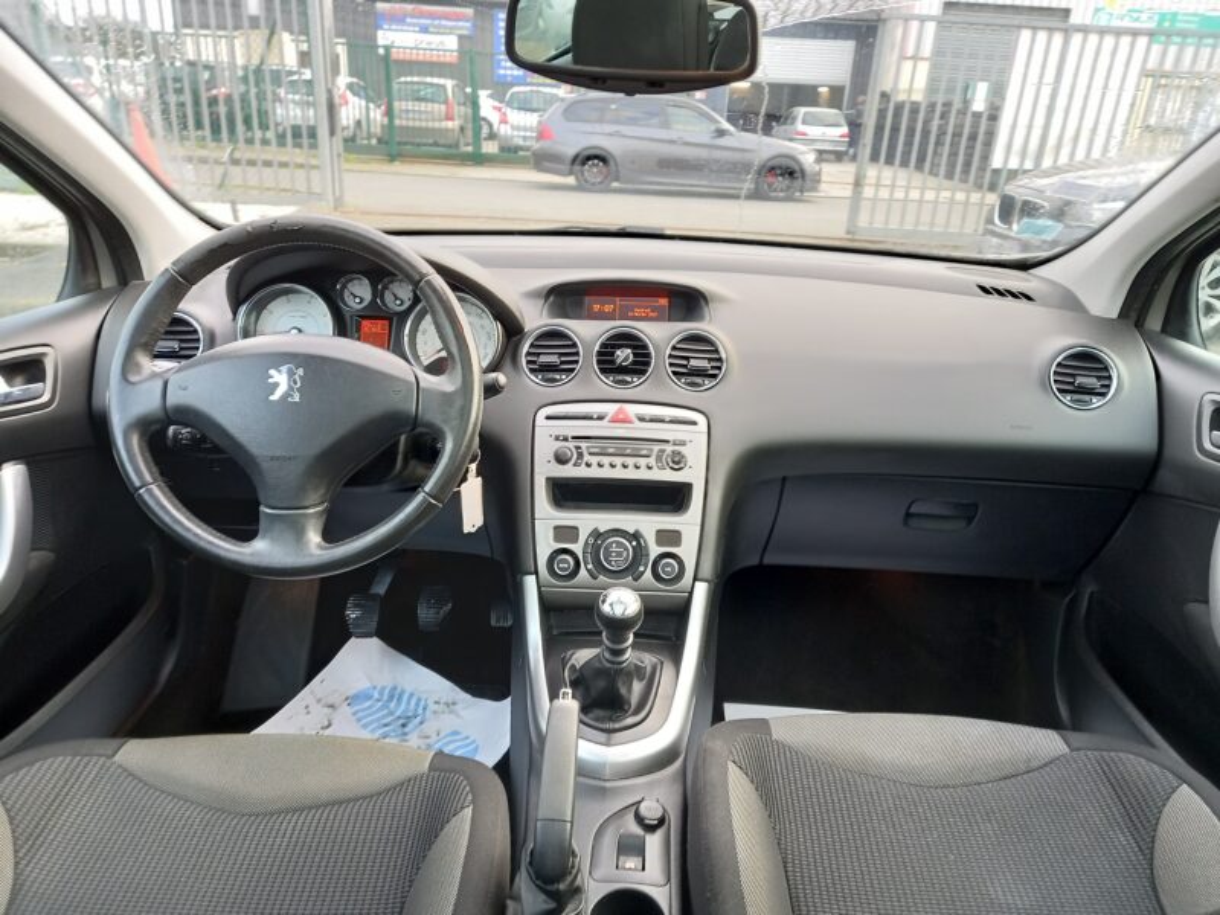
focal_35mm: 25
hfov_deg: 69.4
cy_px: 458
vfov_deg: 54.9
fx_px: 881
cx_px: 610
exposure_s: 1/33
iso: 200
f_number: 2
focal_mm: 4.6
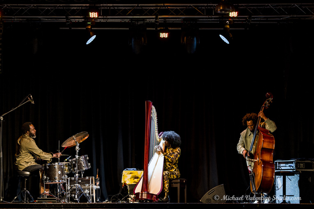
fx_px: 915
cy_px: 104
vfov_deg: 13.0
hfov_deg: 19.5
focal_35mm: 105
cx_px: 157
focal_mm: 105
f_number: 3.5
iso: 1600
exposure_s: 1/200
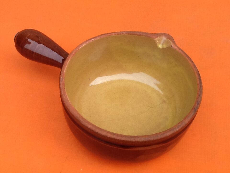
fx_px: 292
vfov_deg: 32.9
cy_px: 86
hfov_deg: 42.9
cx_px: 115
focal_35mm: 44
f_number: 2.4
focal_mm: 2.03
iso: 40
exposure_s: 1/217
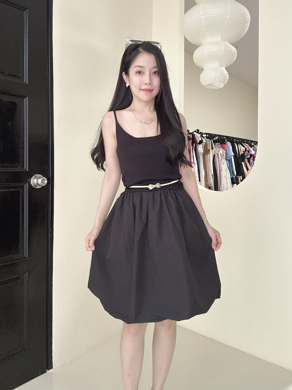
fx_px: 259
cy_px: 195
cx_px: 146
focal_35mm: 23
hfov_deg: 58.9
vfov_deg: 73.9
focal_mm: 2.69
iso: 160
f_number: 1.9
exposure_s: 1/60
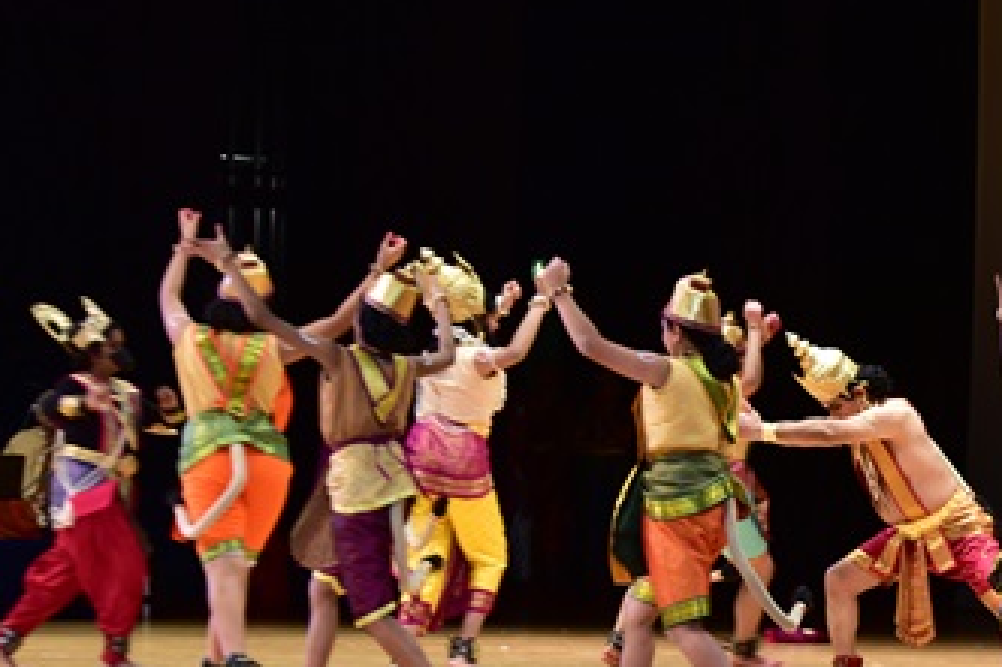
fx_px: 4562
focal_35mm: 164
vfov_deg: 8.3
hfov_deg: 12.4
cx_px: 927
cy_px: 561
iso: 800
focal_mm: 80
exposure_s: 1/125
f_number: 3.2
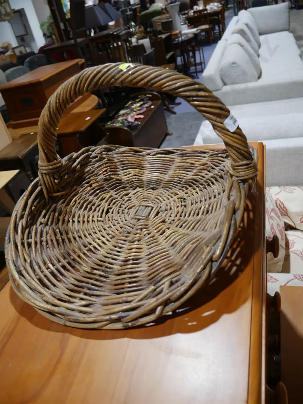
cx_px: 152
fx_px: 350
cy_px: 202
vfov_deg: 59.9
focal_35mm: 30
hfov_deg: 46.8
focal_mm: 15
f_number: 3.6
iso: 200
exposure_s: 1/60
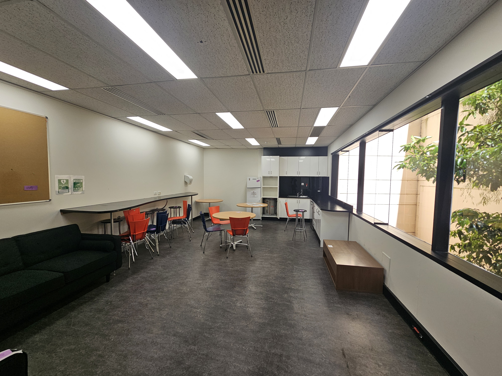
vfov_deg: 89.9
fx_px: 189
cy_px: 188
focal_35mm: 13
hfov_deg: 106.2
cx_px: 251
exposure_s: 1/100
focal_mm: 2.2
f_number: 2.2
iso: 64
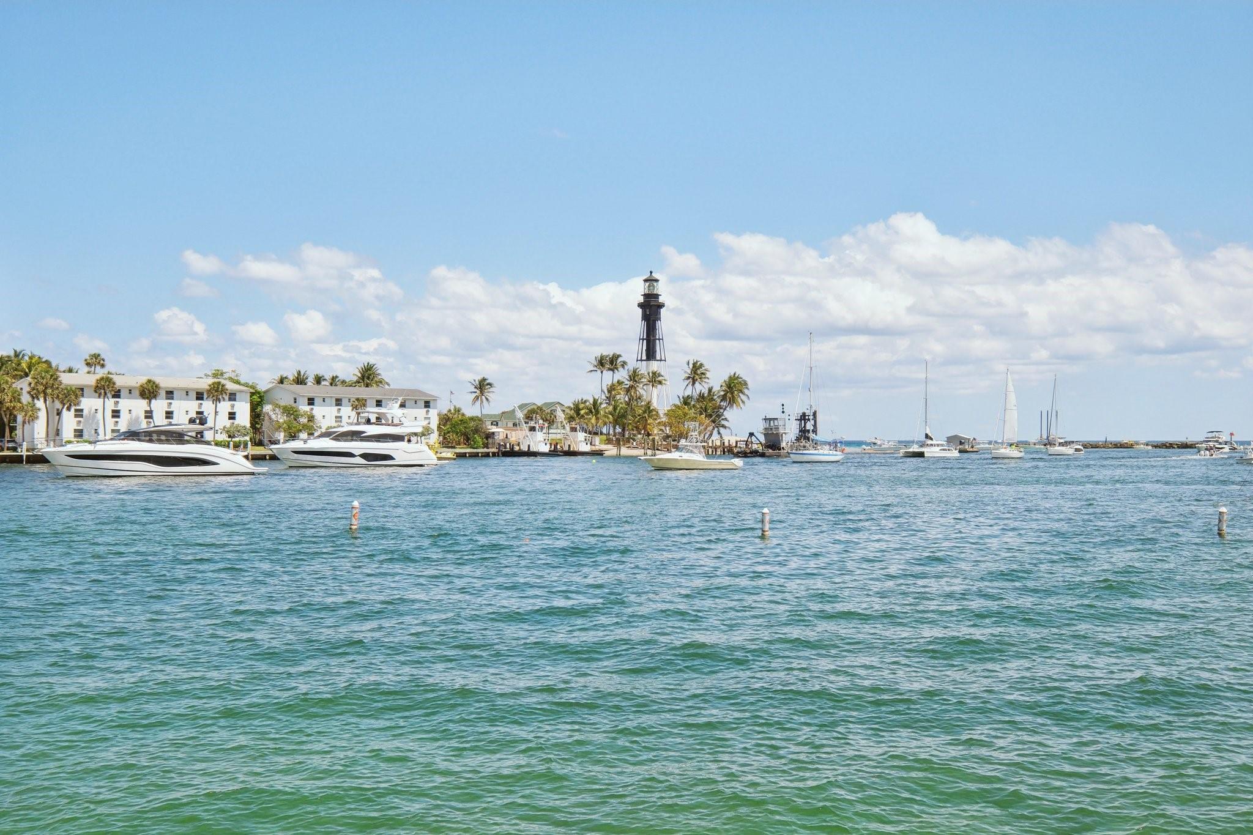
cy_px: 418
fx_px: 1253
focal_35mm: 36
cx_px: 626
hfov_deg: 53.1
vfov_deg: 36.9
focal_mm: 24
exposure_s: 1/1600
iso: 400
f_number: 8
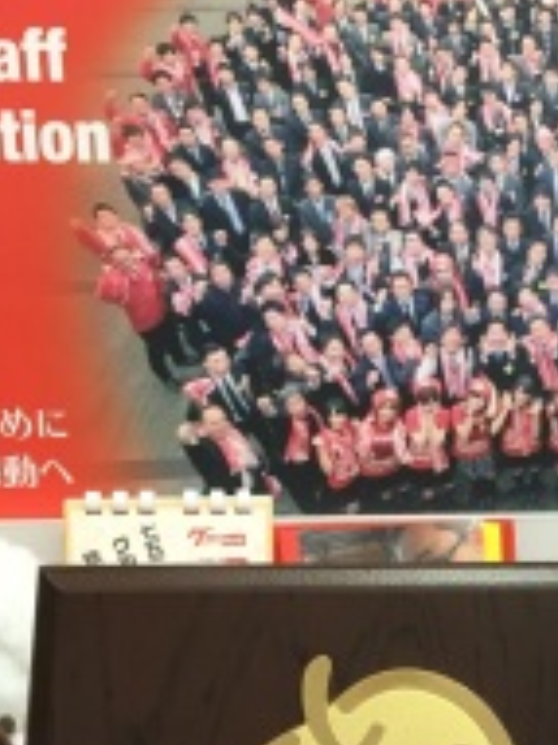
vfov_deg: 25.8
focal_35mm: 73
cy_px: 679
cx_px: 648
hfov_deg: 19.1
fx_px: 1571
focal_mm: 4.15
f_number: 2.2
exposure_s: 1/30
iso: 40
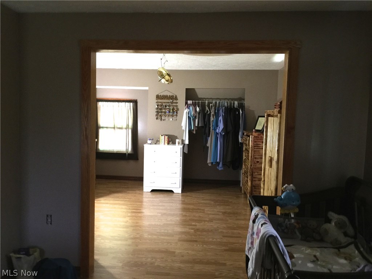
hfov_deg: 61.7
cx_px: 186
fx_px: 312
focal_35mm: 29
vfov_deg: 48.2
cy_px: 140
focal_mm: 4.15
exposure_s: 1/4
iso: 100
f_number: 2.2
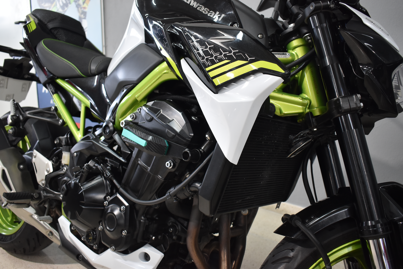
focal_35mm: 33
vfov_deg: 40.0
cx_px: 202
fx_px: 369
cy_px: 134
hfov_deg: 57.2
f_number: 3.8
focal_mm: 22
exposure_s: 1/60
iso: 800
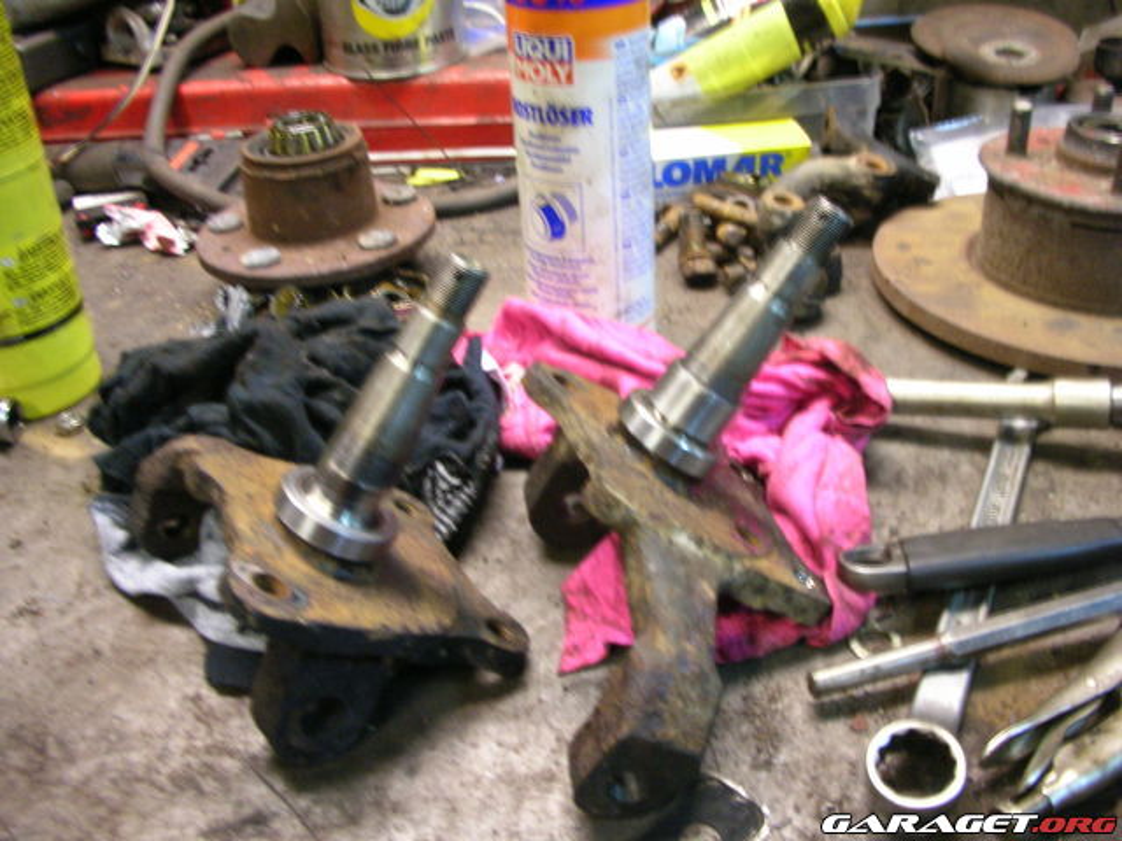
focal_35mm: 35
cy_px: 420
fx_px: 1134
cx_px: 561
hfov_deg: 52.6
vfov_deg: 40.7
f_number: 3
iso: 181
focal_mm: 5.8
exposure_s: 1/4
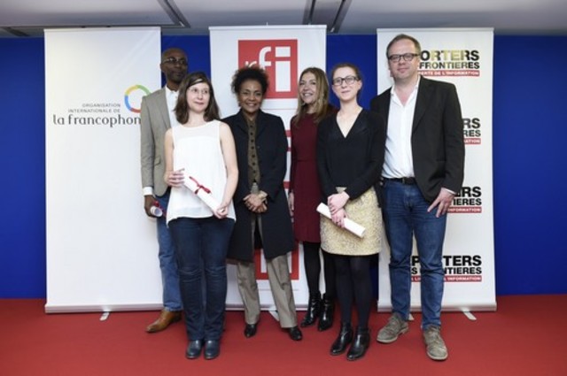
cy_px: 188
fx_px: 425
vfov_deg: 47.8
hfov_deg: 67.4
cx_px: 284
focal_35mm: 27
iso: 1000
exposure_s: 1/80
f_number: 5.6
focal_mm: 27
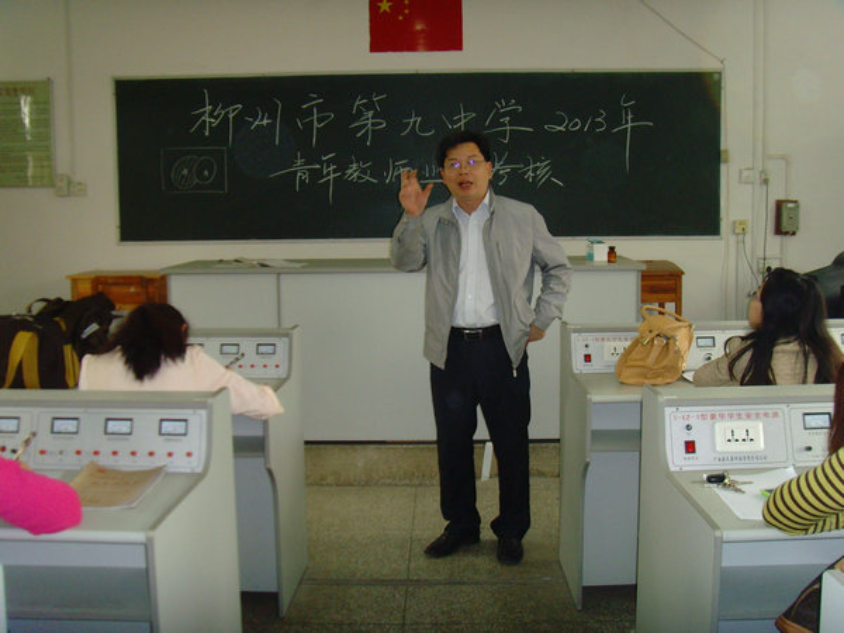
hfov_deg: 47.9
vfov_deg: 36.8
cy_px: 316
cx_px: 422
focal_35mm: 39
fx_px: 951
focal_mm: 6.6
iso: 200
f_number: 3.5
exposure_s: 1/45
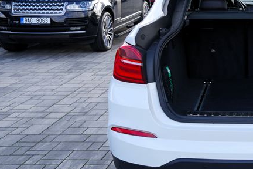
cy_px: 40
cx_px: 265
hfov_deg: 29.0
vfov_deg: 21.0
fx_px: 450
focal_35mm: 64
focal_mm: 27
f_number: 5.6
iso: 100
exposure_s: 1/125
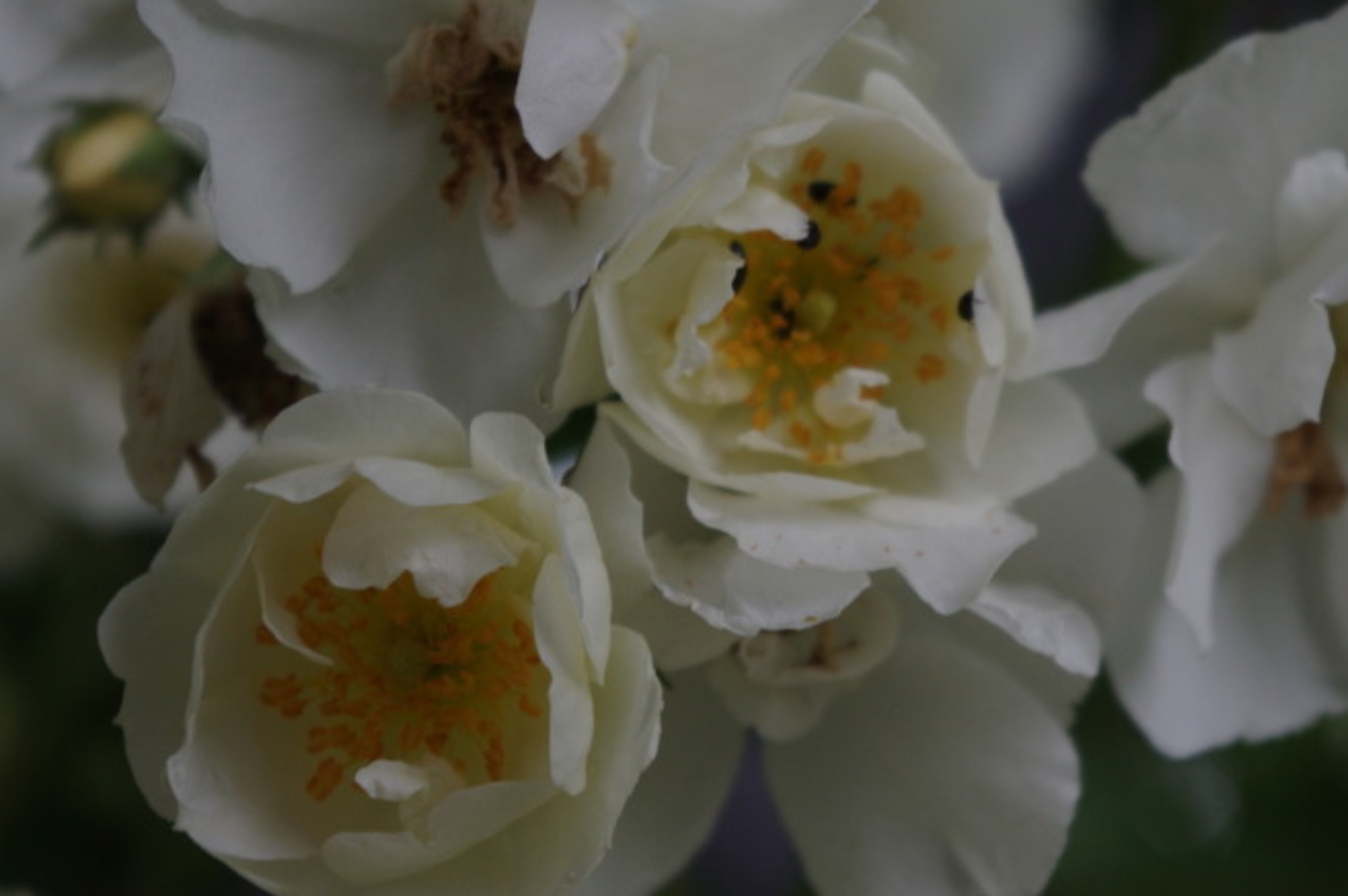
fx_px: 4190
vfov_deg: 12.2
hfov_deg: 18.3
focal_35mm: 112
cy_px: 474
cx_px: 785
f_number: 7.1
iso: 400
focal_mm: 55
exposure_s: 1/100
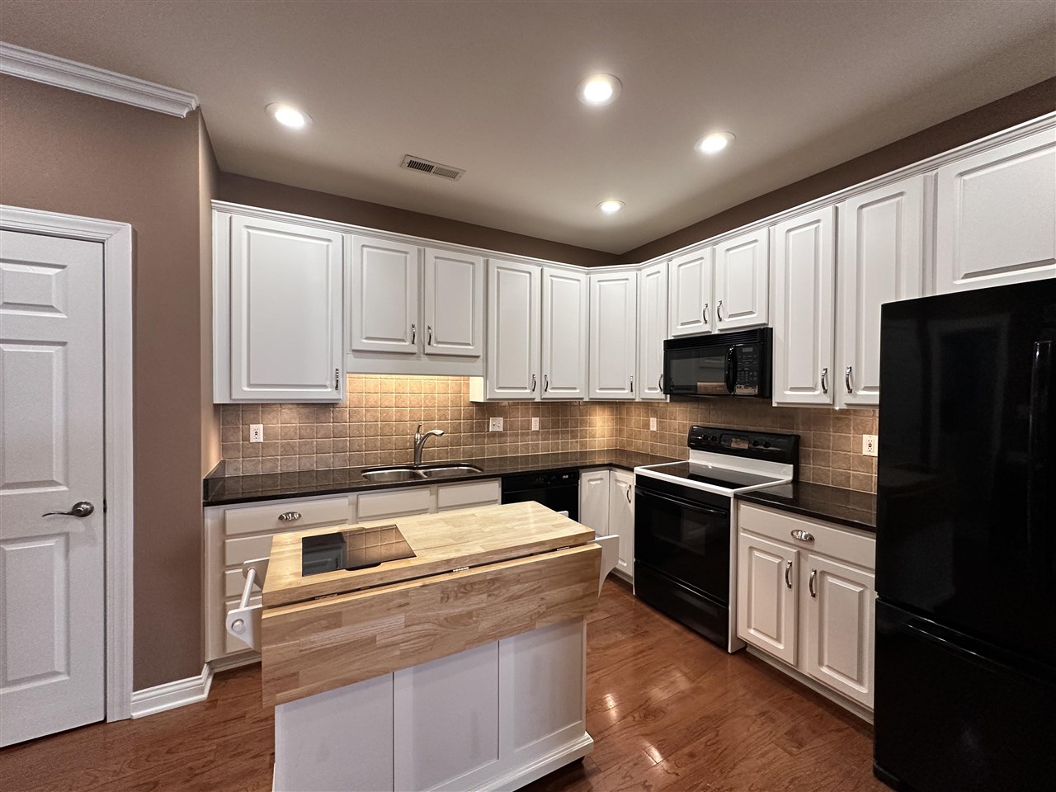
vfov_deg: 85.7
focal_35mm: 14
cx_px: 528
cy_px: 396
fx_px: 427
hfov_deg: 102.1
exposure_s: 1/120
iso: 250
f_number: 2.2
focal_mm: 2.22
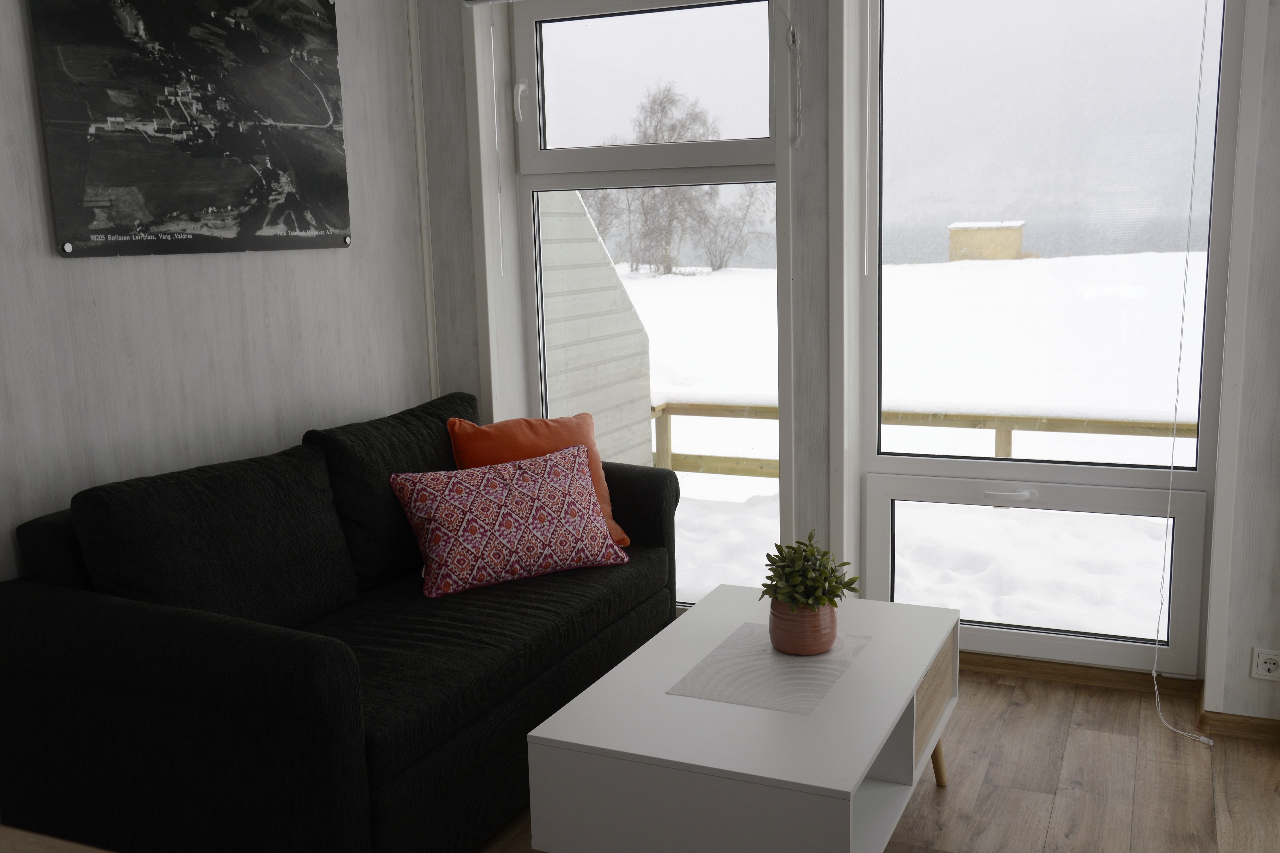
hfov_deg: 57.2
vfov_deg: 40.0
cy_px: 439
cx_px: 644
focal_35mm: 33
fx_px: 1173
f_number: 7.1
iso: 320
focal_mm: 32
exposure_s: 1/30
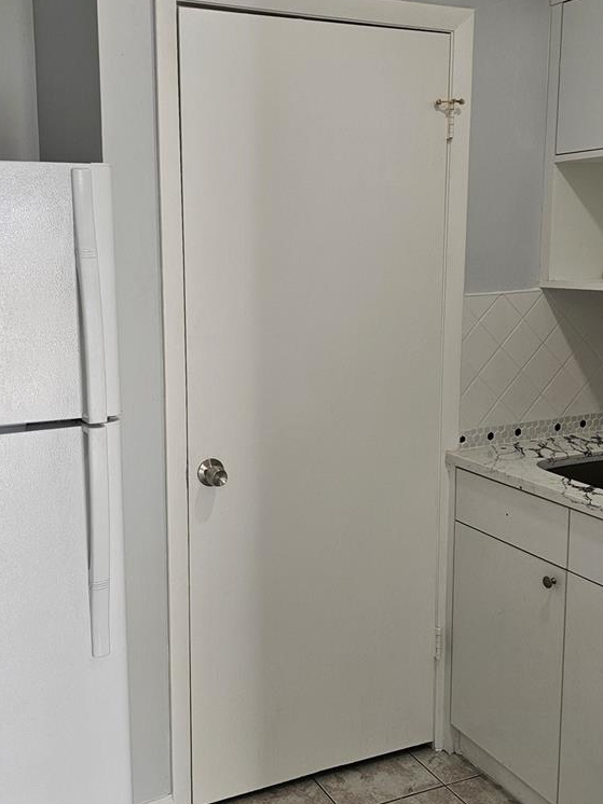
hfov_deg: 38.5
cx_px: 239
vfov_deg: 50.1
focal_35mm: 37
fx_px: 860
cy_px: 377
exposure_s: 1/207
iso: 100
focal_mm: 6.3
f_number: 1.7
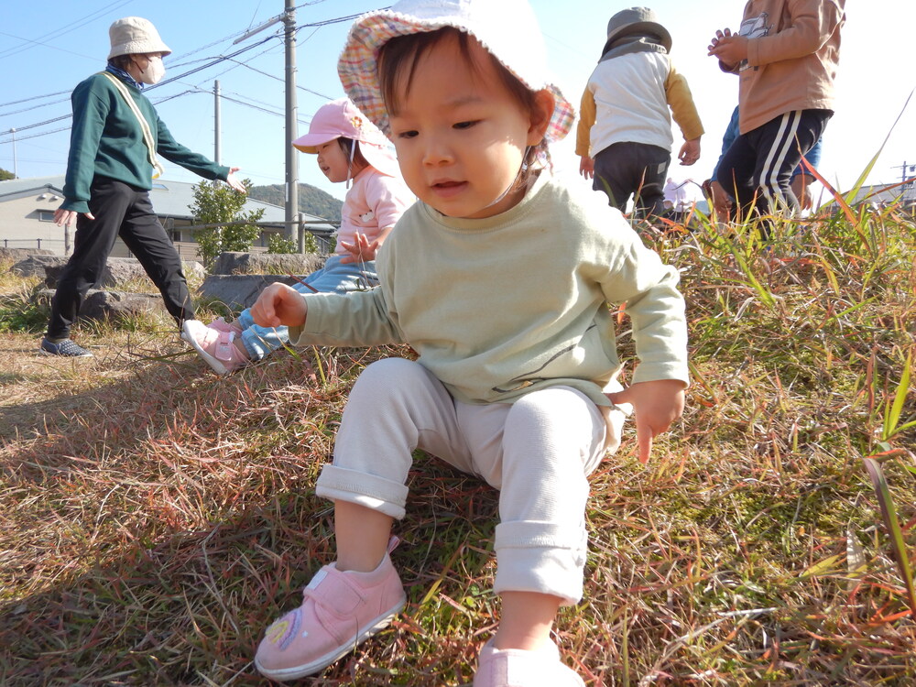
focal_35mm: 24
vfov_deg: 56.8
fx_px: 635
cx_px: 458
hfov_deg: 71.6
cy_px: 344
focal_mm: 4.3
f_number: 2.8
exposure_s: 1/800
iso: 125
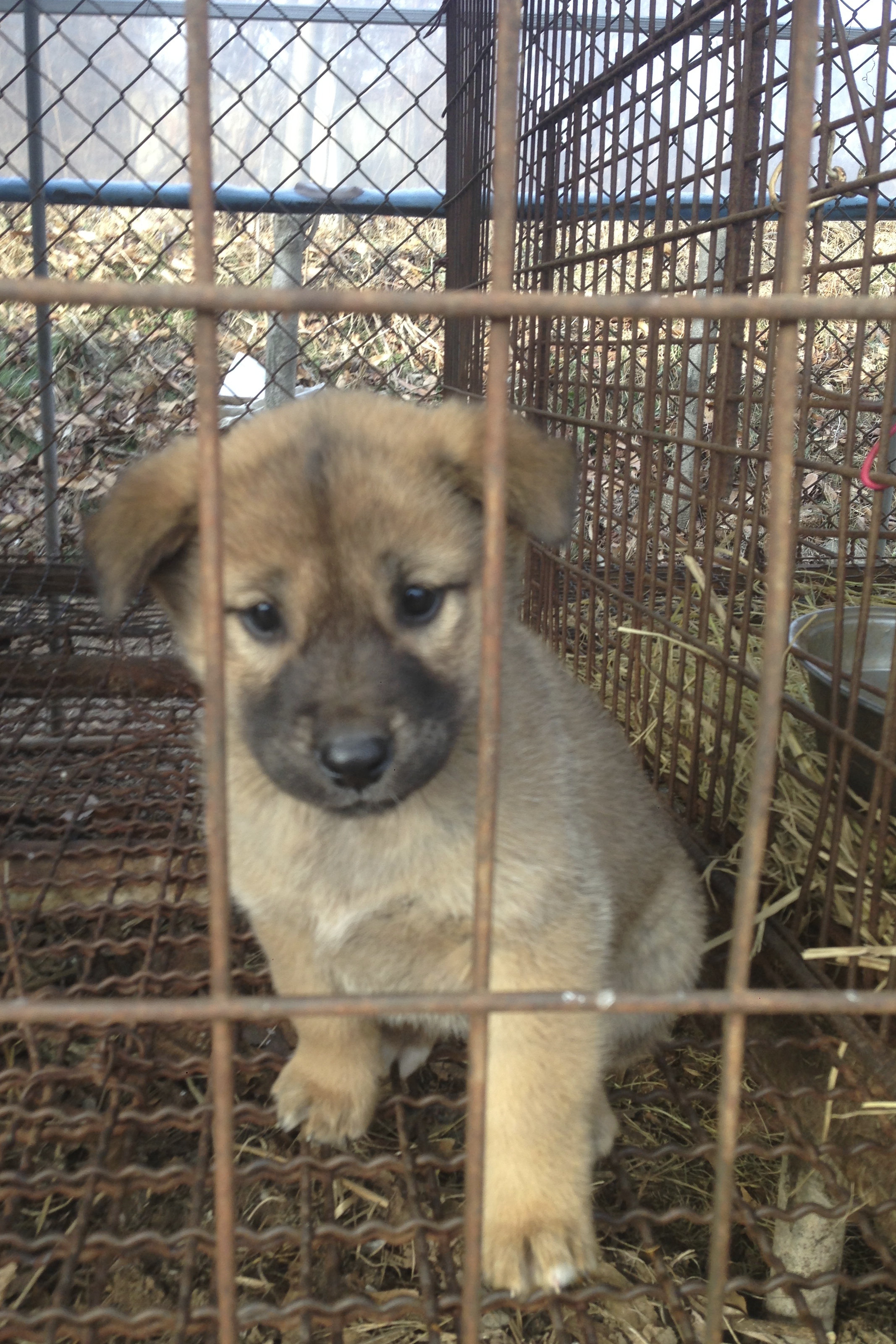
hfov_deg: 37.8
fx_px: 1307
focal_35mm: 35
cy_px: 684
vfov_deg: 54.4
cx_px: 400
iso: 50
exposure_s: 1/129
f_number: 2.4
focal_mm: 4.13
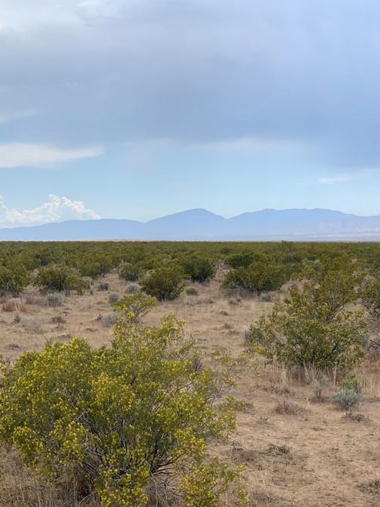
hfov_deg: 18.4
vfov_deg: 24.2
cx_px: 205
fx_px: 1172
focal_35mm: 80
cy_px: 372
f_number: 2.4
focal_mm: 6
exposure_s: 1/888
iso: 16
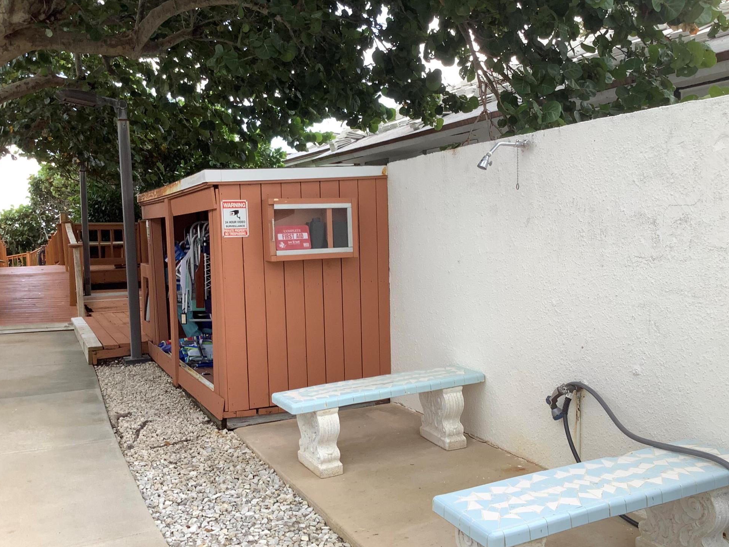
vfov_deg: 42.9
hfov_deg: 55.4
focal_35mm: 33
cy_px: 288
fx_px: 695
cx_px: 360
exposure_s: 1/138
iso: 25
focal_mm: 3.3
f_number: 2.4
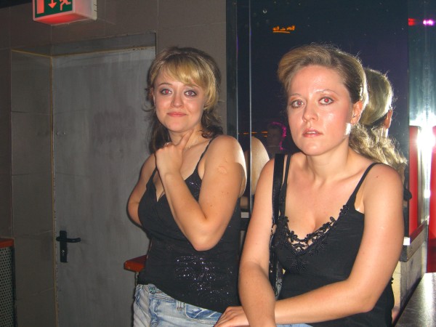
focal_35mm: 46
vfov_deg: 31.5
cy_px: 164
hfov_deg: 41.2
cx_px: 218
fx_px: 579
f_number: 3.1
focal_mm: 9.5
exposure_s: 1/60
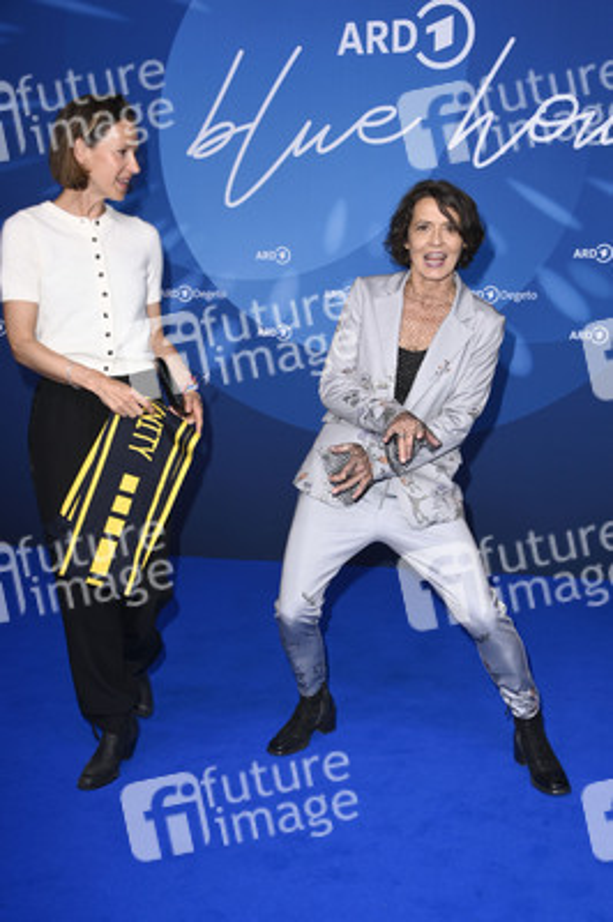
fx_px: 1023
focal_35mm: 40
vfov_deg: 48.5
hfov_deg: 33.3
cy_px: 461
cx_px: 306
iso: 640
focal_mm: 40
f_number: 6.3
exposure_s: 1/250
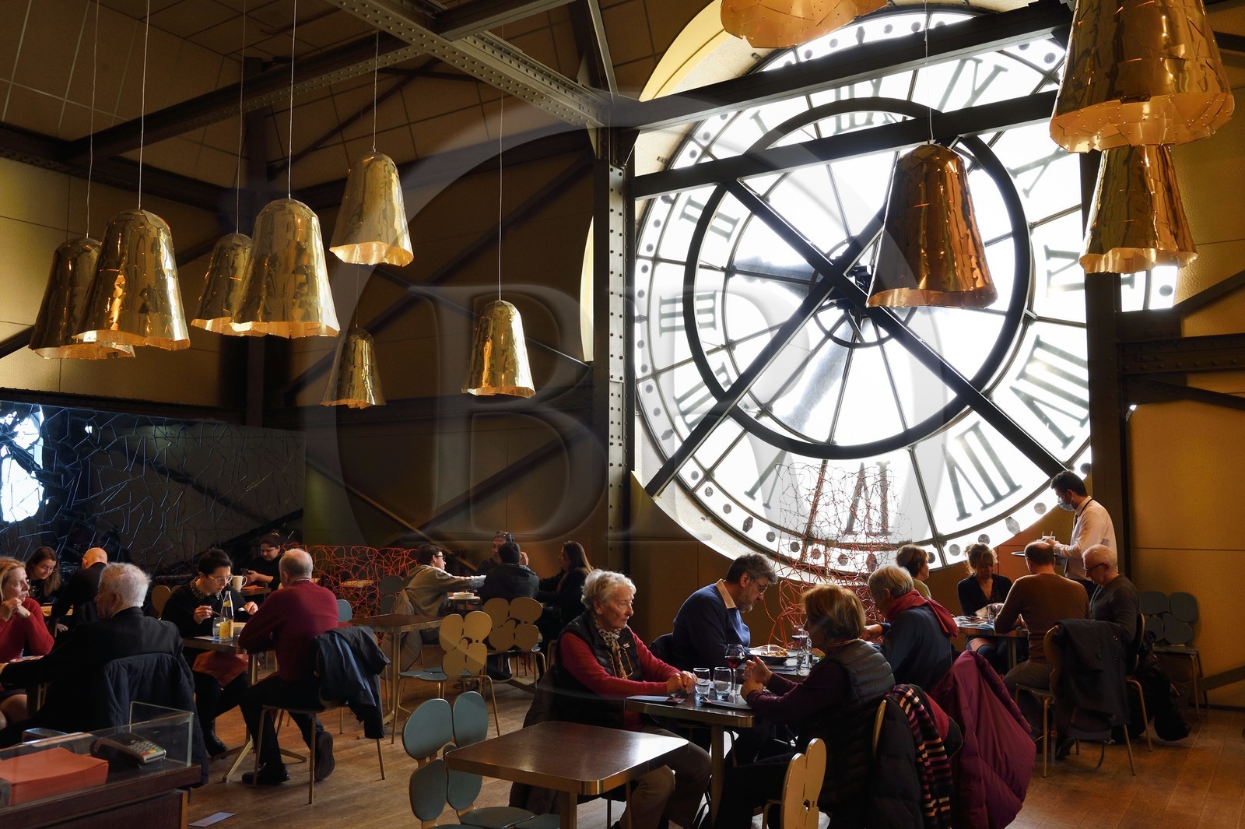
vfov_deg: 43.6
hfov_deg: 62.0
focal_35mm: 30
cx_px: 622
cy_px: 414
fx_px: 1037
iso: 800
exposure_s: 1/25
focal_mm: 30
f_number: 11
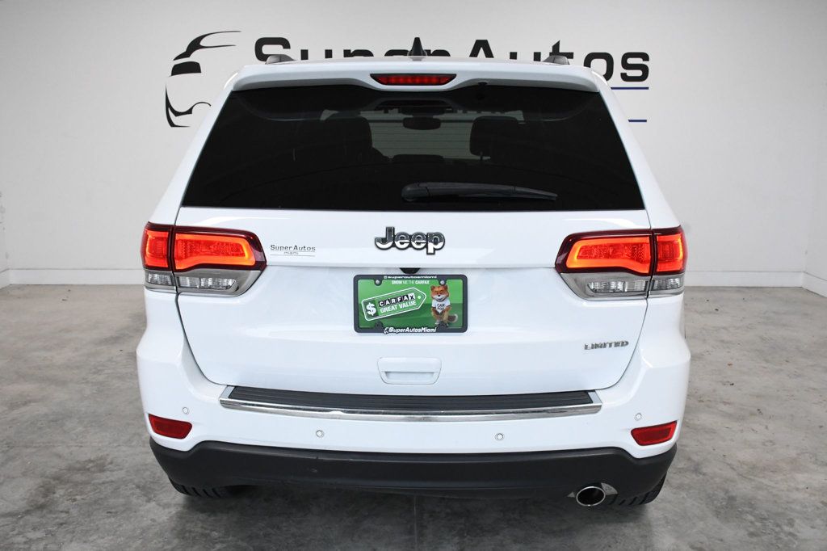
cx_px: 414
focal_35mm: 34
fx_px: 781
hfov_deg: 55.8
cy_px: 276
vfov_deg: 38.9
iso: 2500
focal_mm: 23
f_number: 9
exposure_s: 1/320
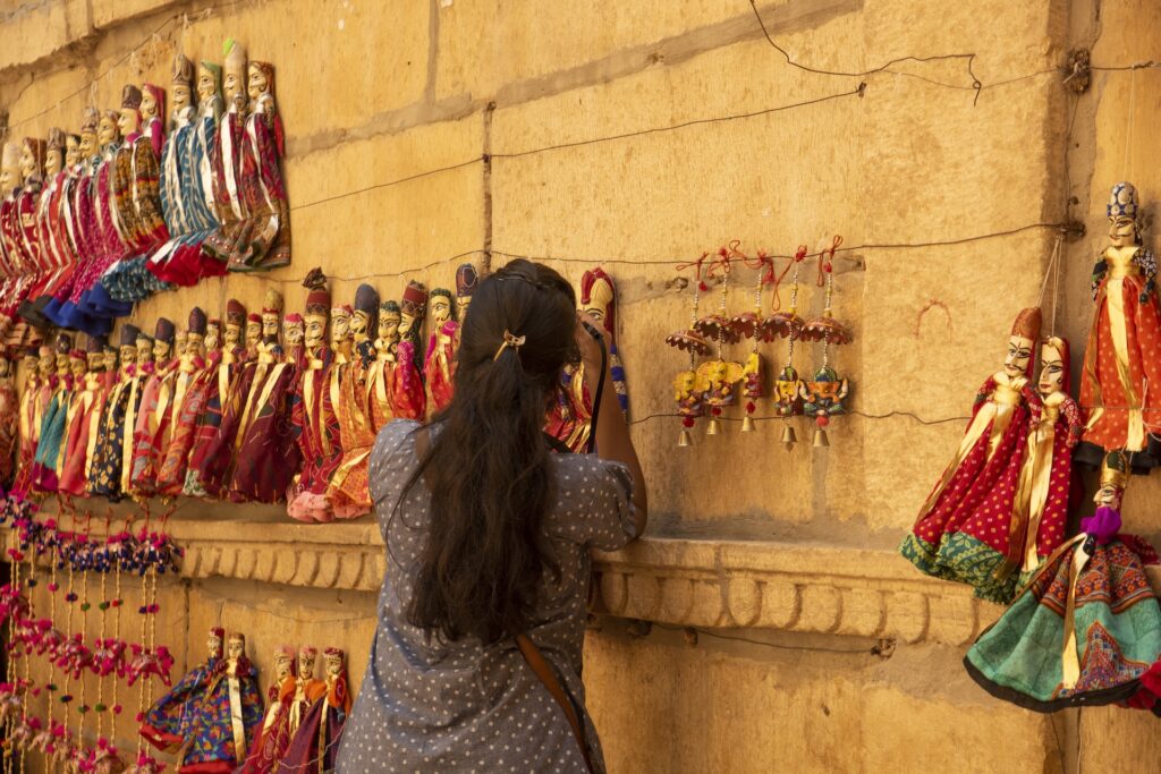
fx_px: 2774
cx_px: 580
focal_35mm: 86
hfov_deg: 23.6
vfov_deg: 15.9
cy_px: 387
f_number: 8
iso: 100
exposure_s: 1/80
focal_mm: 86
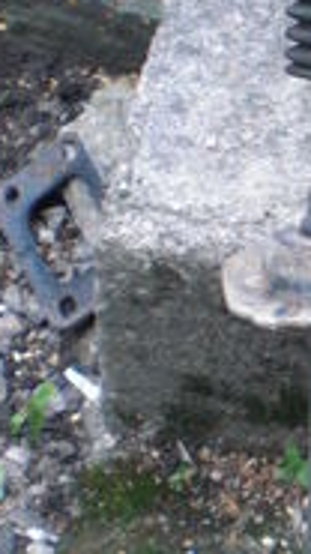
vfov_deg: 15.0
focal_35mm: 143
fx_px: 2097
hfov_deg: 8.3
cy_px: 222
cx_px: 484
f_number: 3.1
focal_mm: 6.3
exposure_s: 1/60
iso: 200
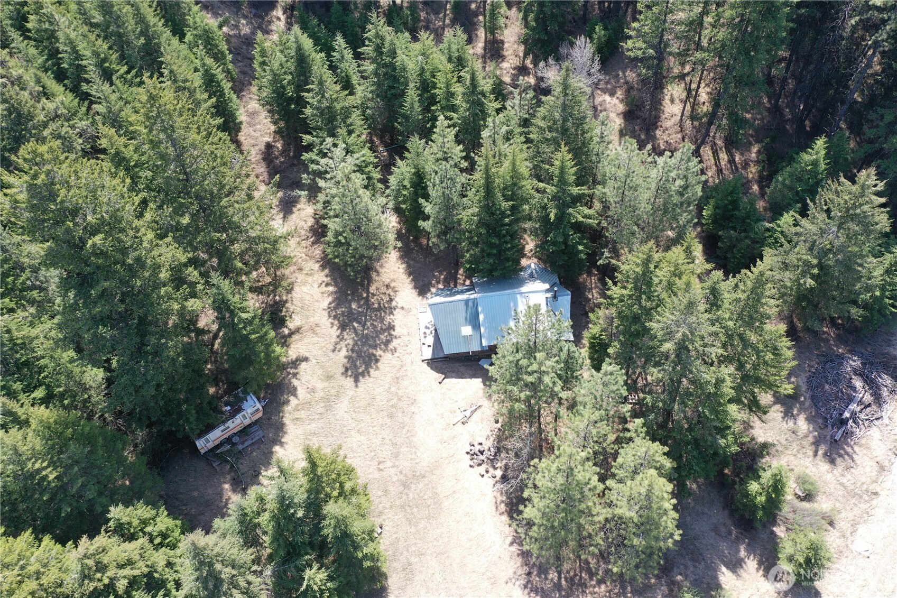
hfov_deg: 65.5
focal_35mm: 28
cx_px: 448
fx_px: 698
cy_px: 299
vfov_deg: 46.4
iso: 100
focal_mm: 10.26
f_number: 4.5
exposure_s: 1/160
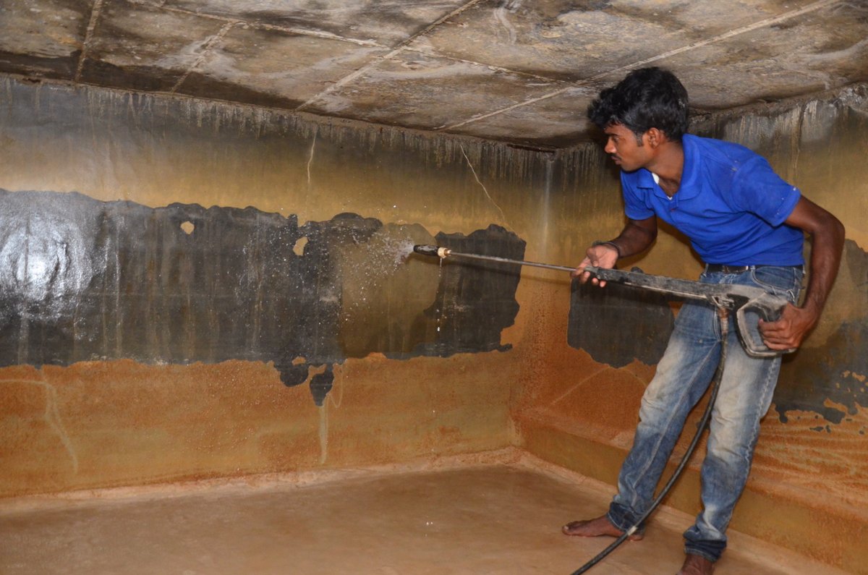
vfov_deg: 41.5
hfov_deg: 59.6
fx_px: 758
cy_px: 288
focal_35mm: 32
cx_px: 434
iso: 1600
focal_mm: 21
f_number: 5.6
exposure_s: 1/200
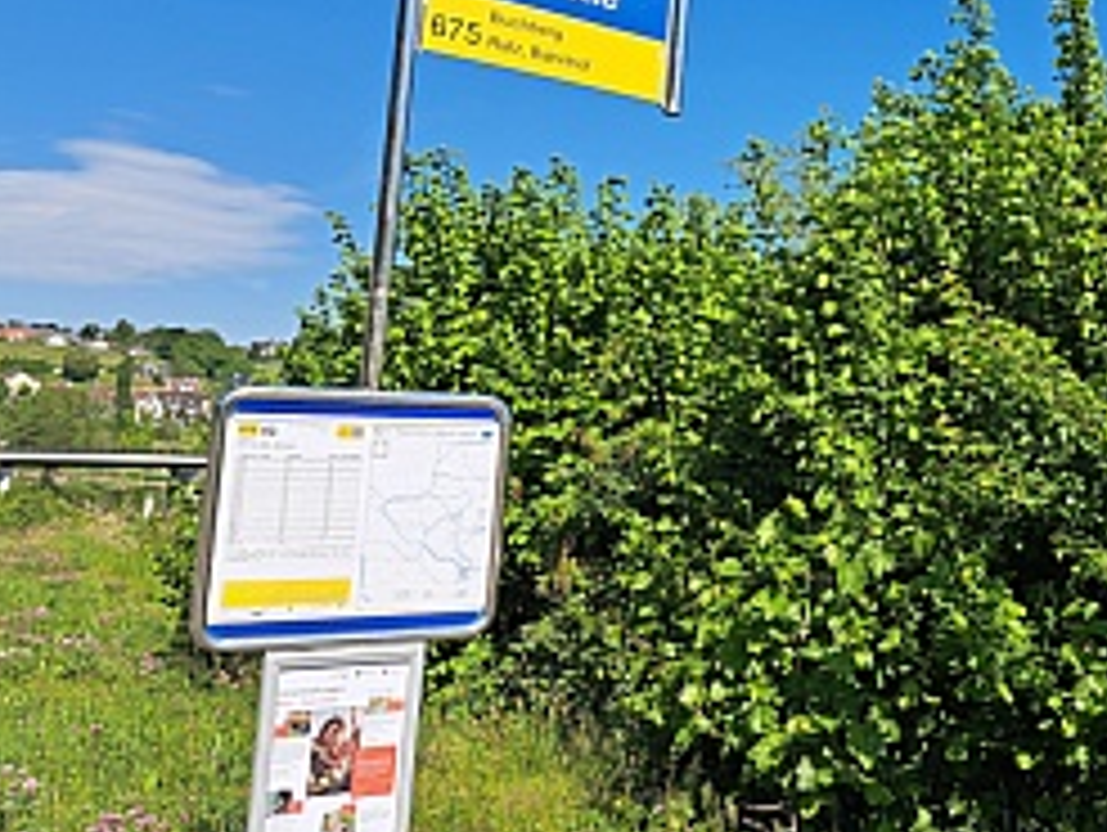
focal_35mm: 39
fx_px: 1248
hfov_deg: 45.7
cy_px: 265
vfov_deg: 36.4
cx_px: 864
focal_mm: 5.23
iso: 50
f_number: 1.8
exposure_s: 1/1263
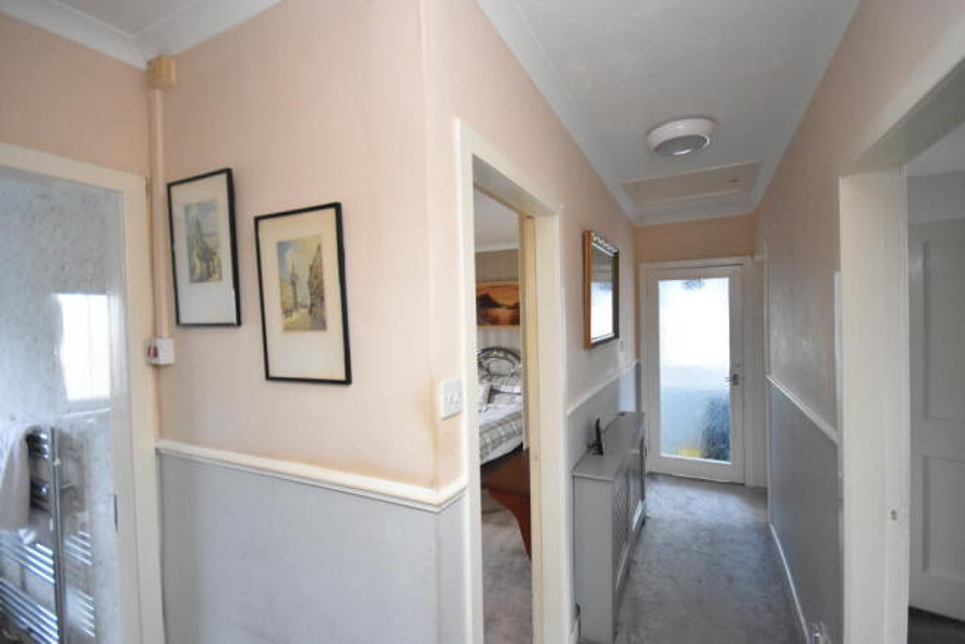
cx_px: 482
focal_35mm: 15
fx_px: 402
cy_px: 322
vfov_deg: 77.4
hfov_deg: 100.4
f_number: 4
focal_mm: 10
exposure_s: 1/60
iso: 3200
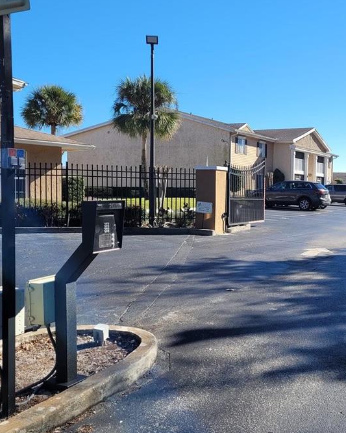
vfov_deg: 46.8
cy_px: 227
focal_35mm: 39
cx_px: 245
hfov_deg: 37.6
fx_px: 499
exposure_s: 1/1533
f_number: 1.8
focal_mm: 5.4
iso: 40
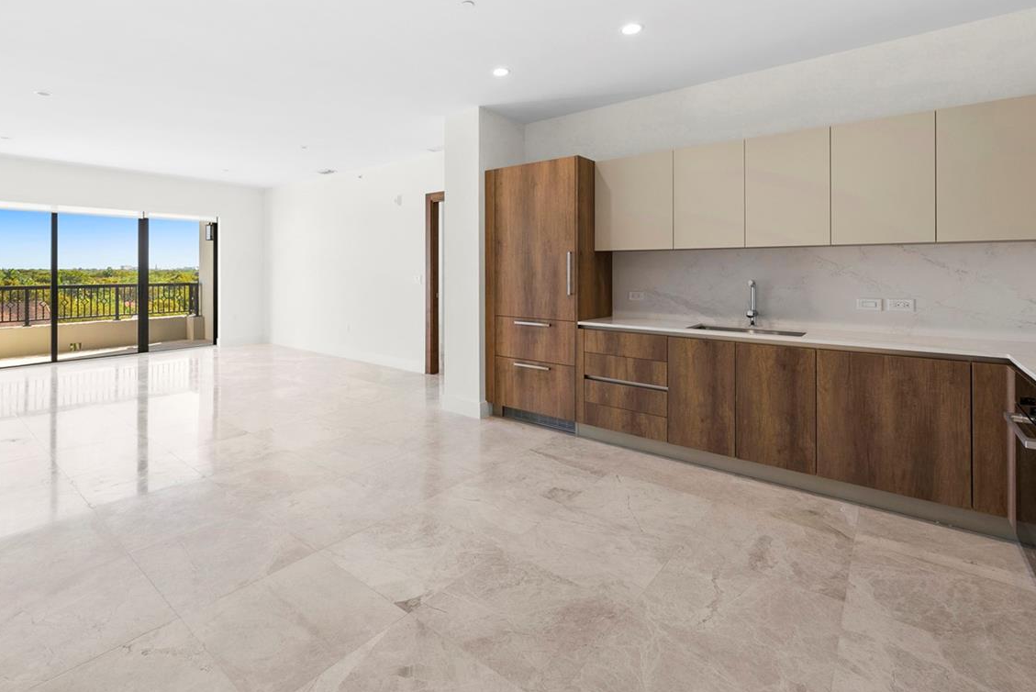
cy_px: 275
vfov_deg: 69.8
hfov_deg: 92.5
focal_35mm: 17
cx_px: 434
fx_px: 489
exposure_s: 1/13
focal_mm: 12
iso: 400
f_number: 8
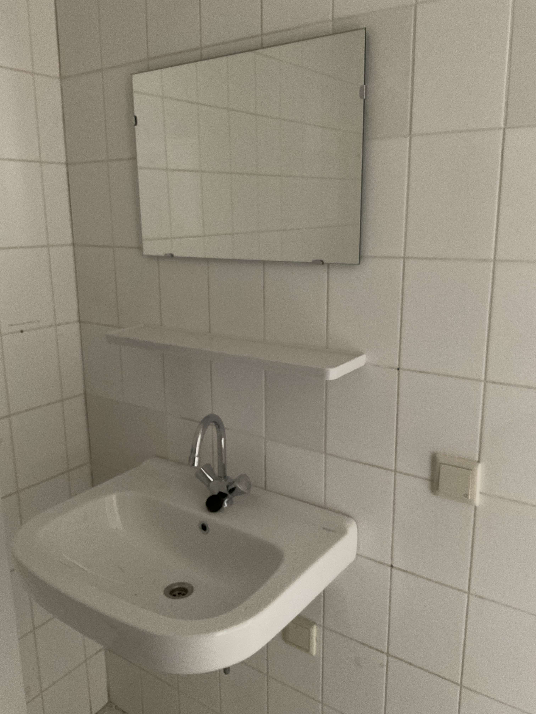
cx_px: 268
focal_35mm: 29
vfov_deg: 61.7
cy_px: 357
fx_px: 599
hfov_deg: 48.2
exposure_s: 1/33
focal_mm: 3
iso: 250
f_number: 1.8
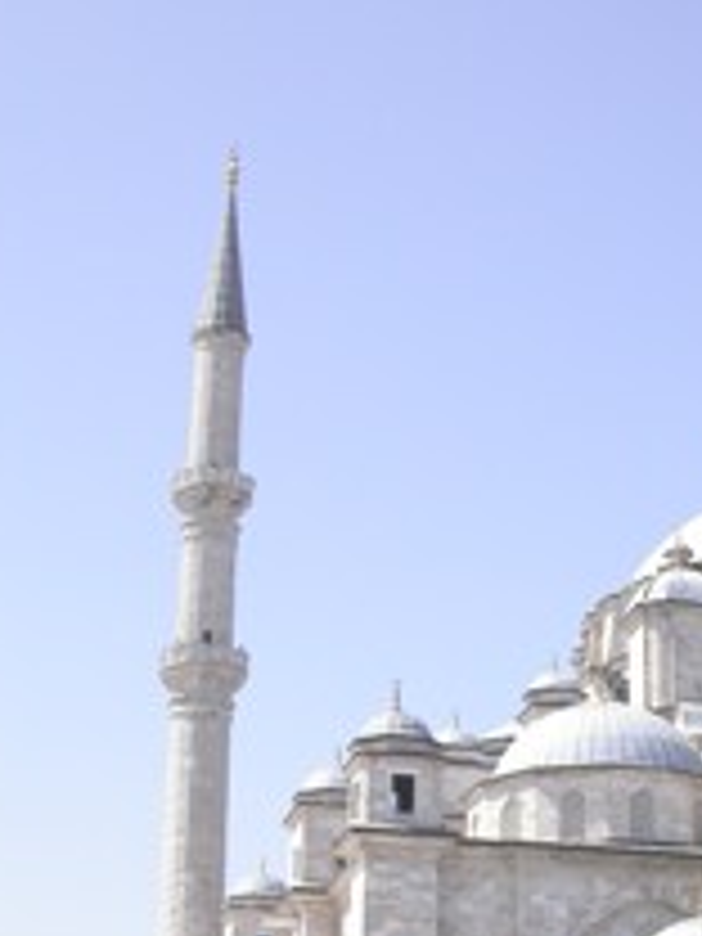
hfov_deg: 19.8
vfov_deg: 26.2
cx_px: 644
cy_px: 752
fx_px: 1974
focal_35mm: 73
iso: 100
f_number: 5.3
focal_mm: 7.85
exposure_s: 1/500
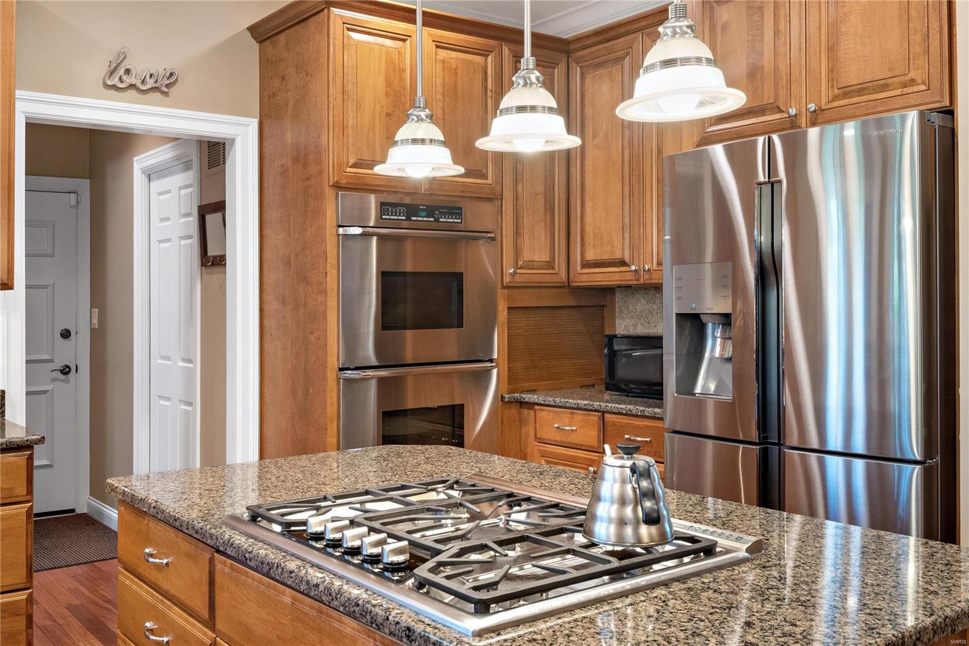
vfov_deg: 36.9
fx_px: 969
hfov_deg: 53.1
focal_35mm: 36
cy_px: 323
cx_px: 484
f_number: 8
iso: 400
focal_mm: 18
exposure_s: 1/4
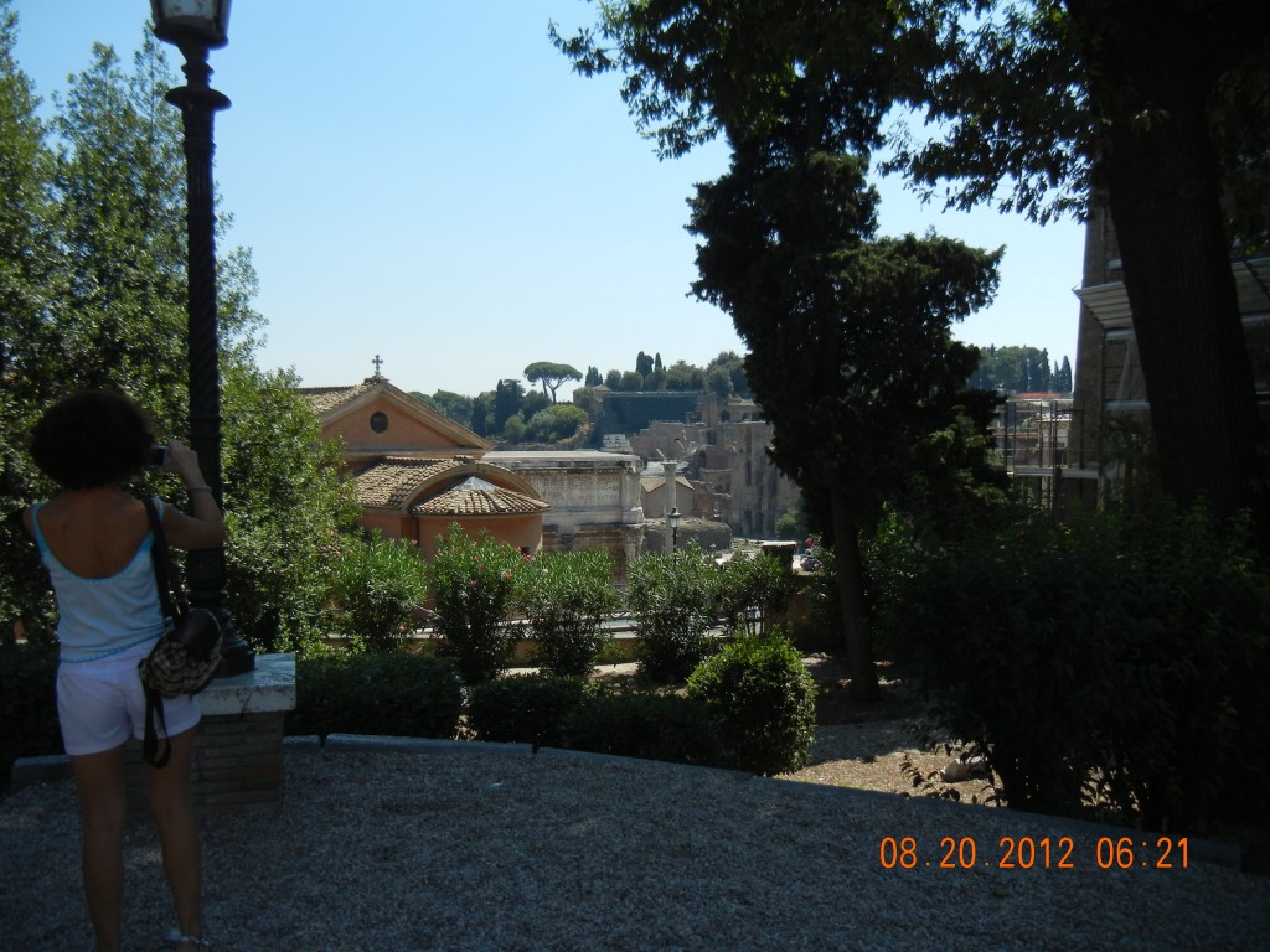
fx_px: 1101
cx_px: 635
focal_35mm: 30
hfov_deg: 60.0
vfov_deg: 46.8
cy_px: 476
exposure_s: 1/334
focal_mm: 5.4
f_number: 7
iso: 160
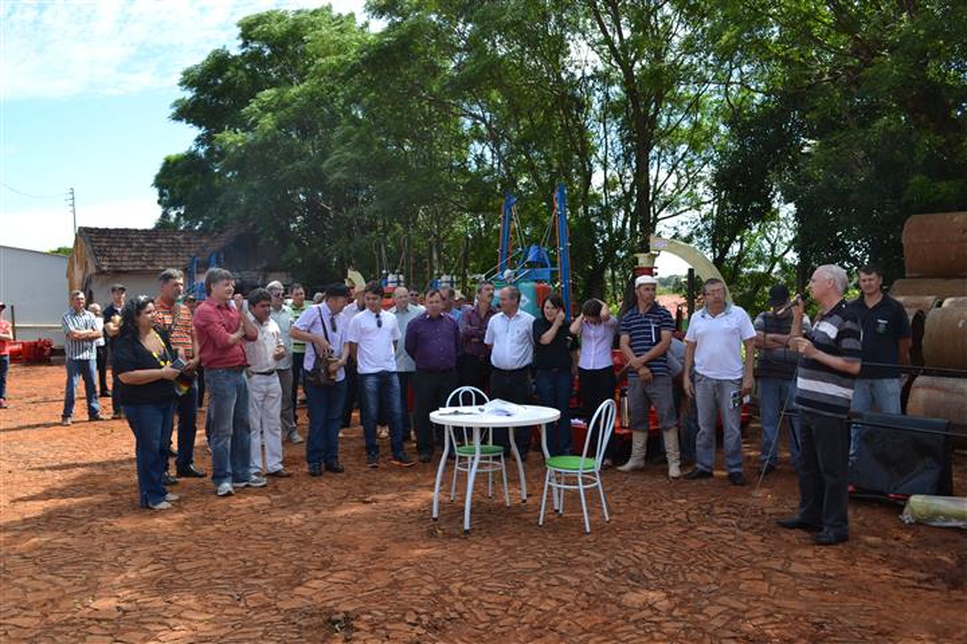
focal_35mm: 30
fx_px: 806
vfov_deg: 43.6
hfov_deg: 61.9
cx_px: 484
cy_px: 322
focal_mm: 20
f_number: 6.3
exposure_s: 1/160
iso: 100
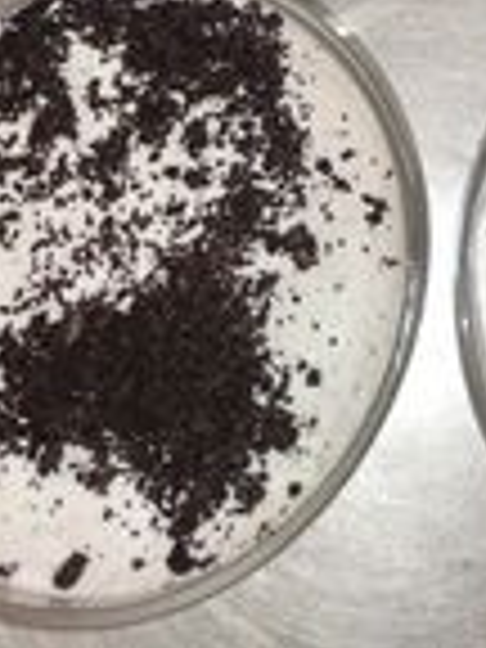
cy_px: -306
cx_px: 536
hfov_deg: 19.8
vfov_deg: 22.7
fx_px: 1329
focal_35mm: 71
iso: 94
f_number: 1.88
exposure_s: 1/100
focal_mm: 5.59
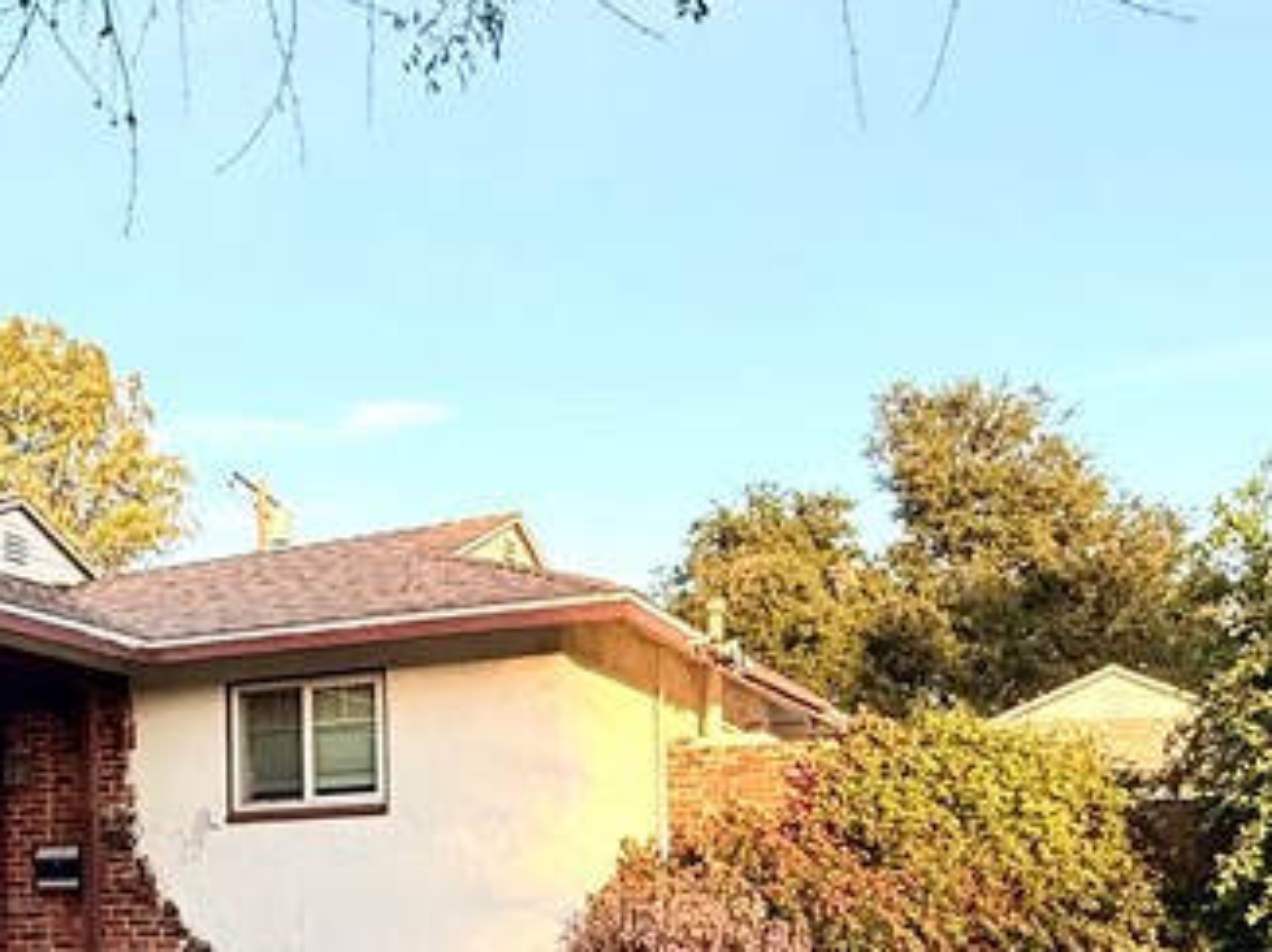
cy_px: 866
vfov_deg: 31.2
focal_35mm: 44
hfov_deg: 42.1
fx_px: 1616
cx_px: 367
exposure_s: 1/290
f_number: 2.2
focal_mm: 2.22
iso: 50
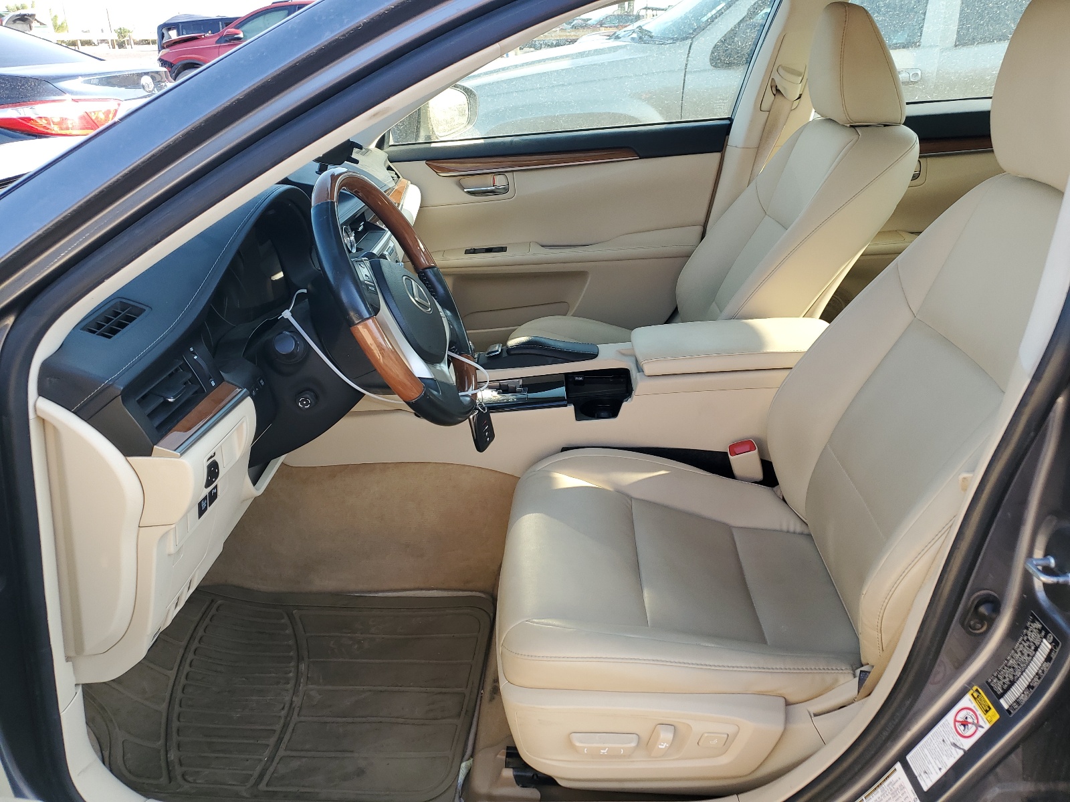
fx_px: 804
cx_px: 535
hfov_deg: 67.3
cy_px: 401
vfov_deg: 53.1
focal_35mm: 26
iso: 50
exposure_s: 1/333
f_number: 1.5
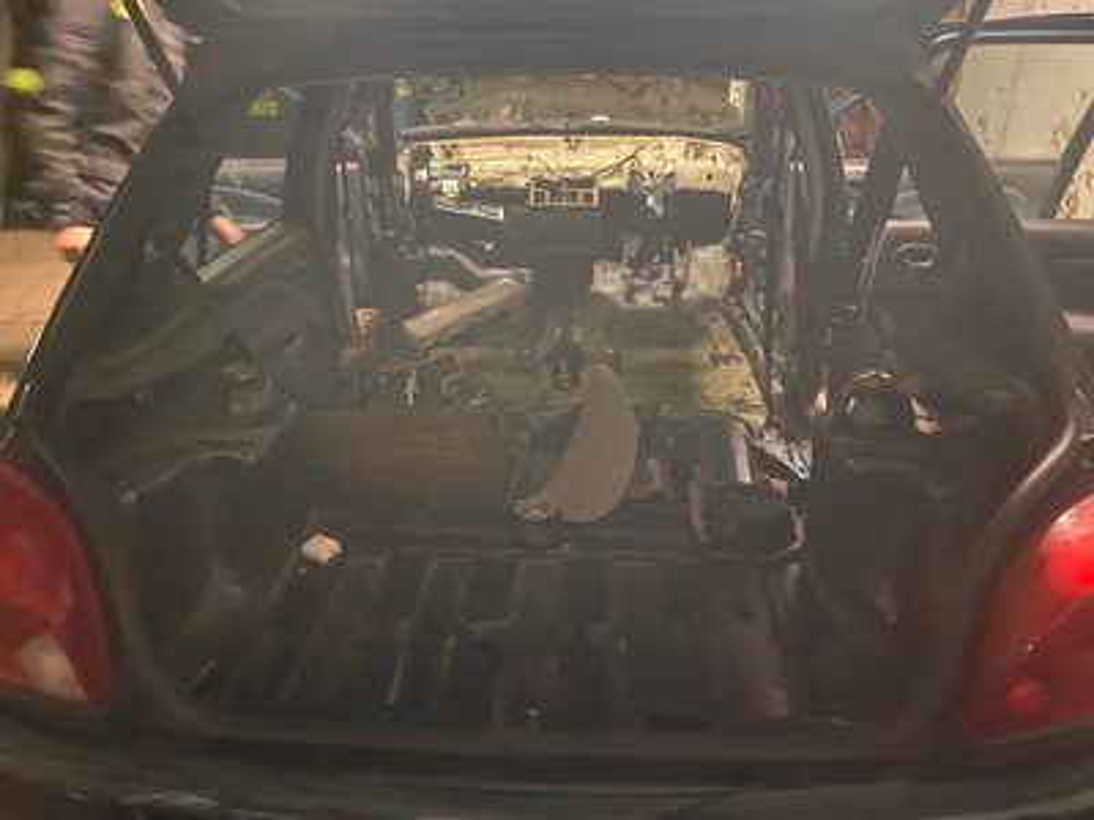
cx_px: 547
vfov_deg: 53.1
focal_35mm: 26
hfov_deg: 67.3
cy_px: 410
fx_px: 822
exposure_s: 1/14
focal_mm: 4.25
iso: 1250
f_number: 1.8
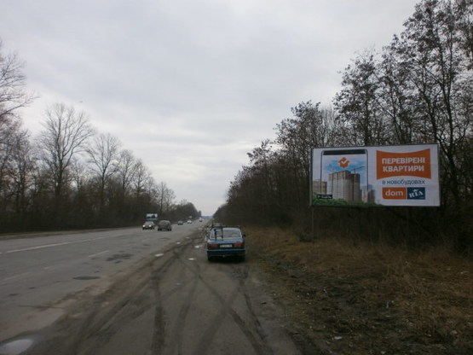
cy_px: 178
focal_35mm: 27
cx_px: 236
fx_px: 369
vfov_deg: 51.3
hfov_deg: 65.3
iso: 100
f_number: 2.9
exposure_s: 1/640
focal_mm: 4.8
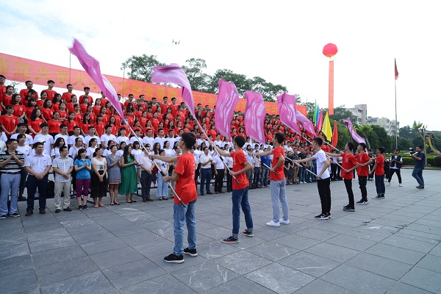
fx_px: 245
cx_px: 220
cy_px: 147
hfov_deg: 84.0
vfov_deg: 61.9
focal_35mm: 20
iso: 100
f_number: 5.6
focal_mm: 20
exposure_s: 1/80
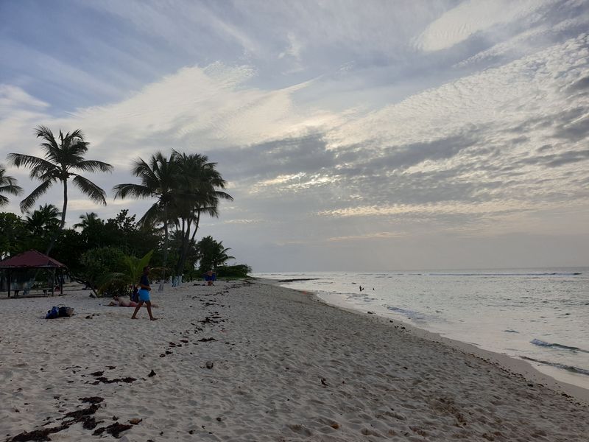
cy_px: 221
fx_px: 442
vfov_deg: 53.1
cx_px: 294
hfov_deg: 67.3
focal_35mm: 26
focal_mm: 4.3
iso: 50
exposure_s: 1/2083
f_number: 2.4
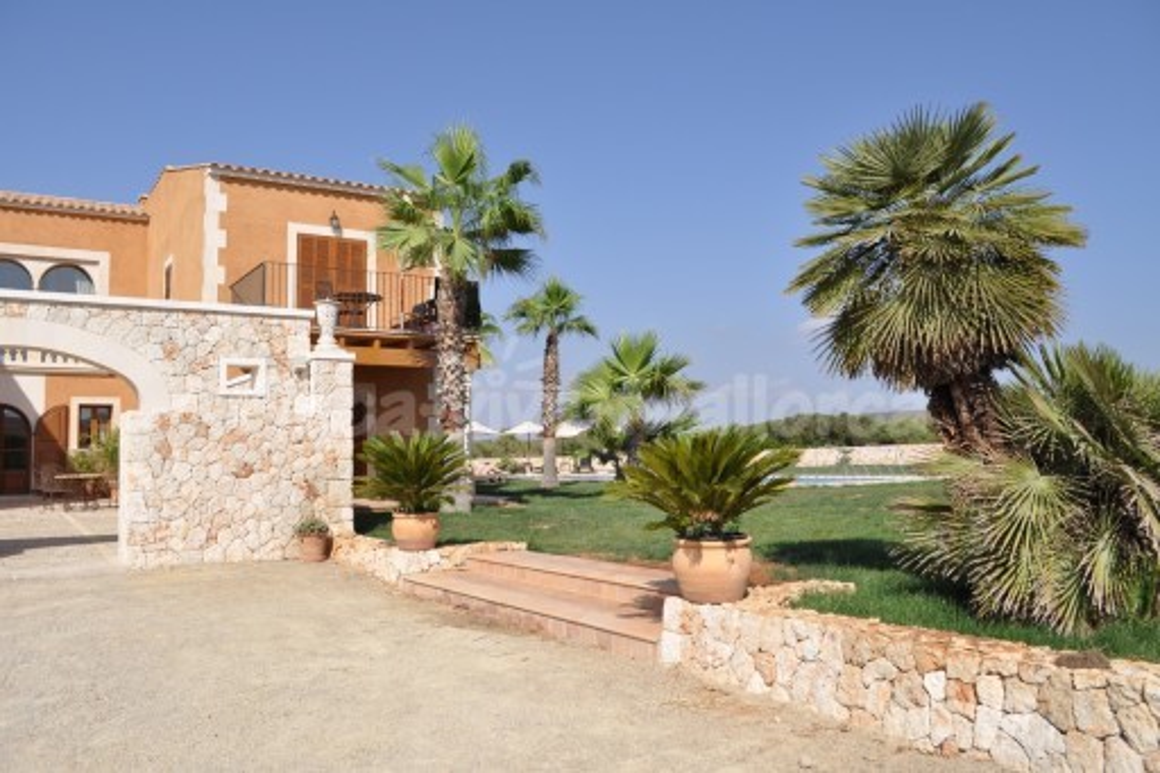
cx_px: 580
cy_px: 386
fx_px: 870
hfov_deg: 67.4
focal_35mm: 27
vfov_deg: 47.9
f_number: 8
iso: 200
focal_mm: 18
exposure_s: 1/640
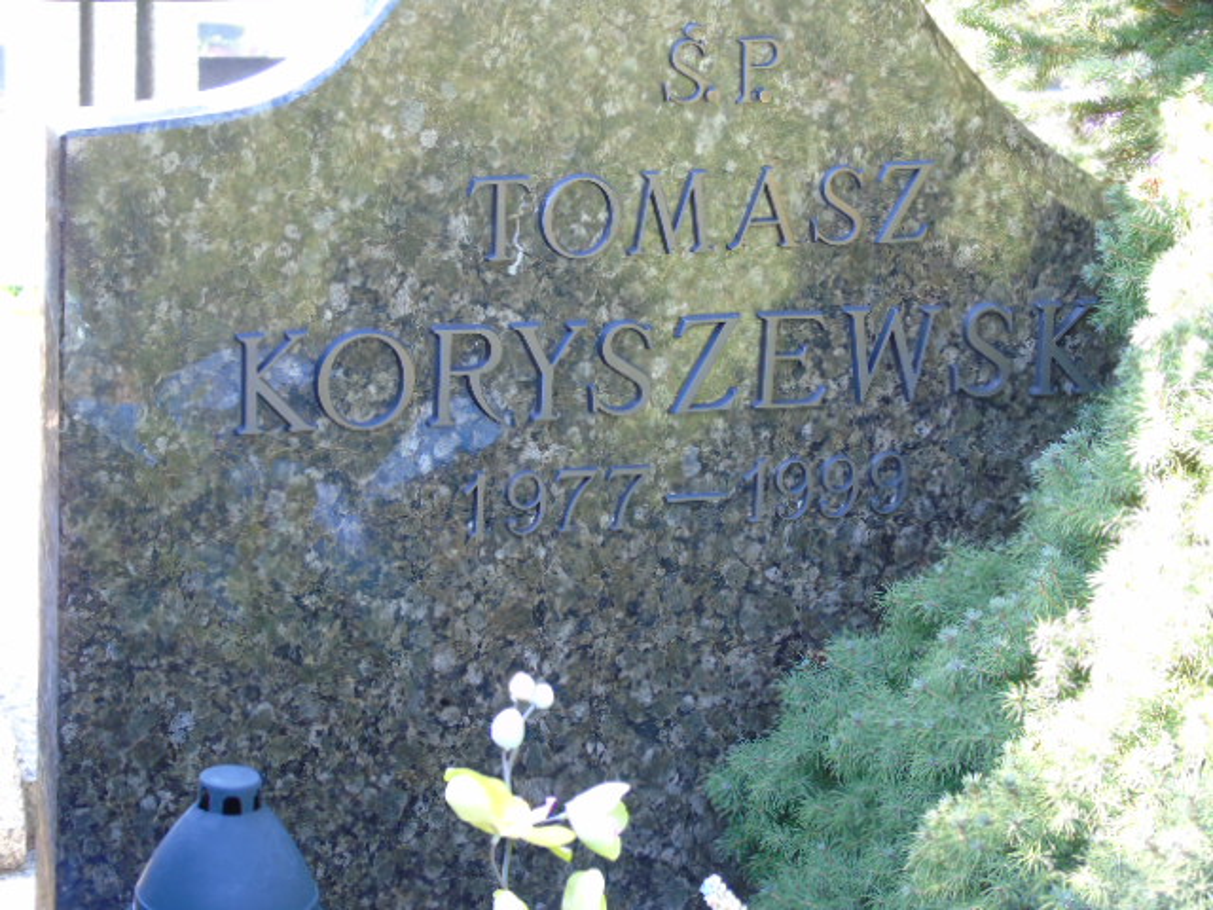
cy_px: 455
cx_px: 606
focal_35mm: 108
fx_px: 3784
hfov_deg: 18.2
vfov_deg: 13.7
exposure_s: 1/30
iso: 200
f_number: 4.4
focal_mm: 19
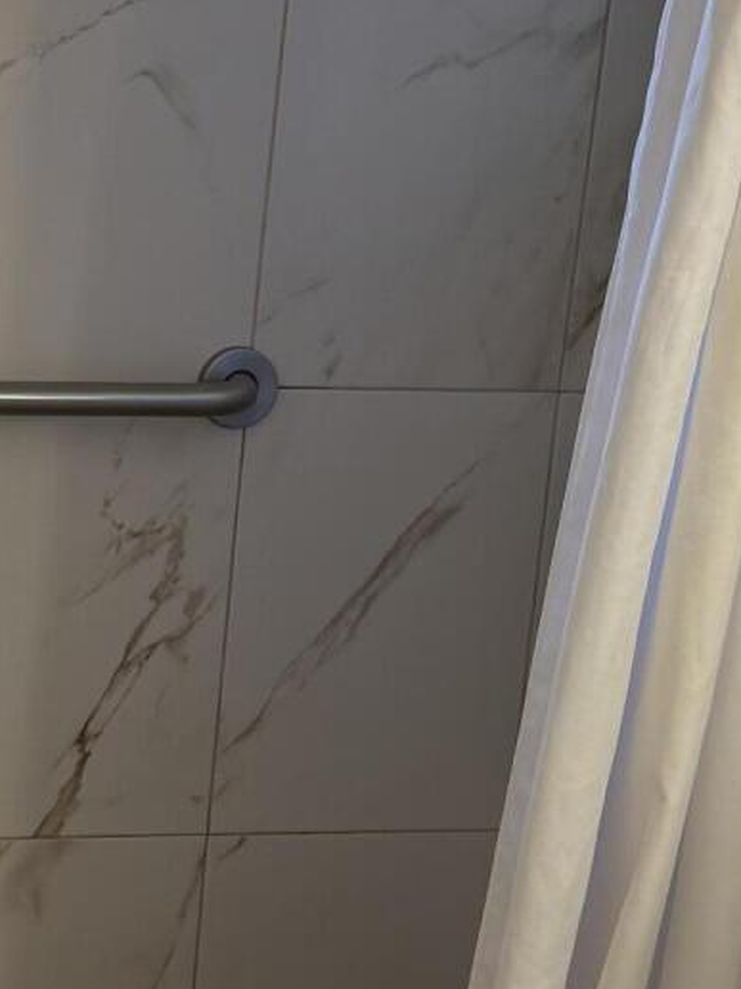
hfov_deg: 15.4
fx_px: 2654
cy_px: 427
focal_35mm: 93
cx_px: -100
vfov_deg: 21.1
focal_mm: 6.76
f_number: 1.78
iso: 125
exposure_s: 1/120
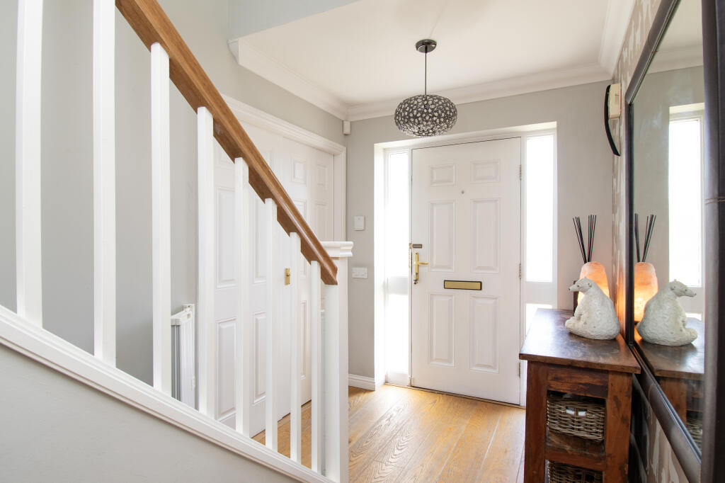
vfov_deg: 67.3
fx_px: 362
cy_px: 242
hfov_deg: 90.0
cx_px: 362
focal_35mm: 18
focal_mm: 12
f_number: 9
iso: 320
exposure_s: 1/13
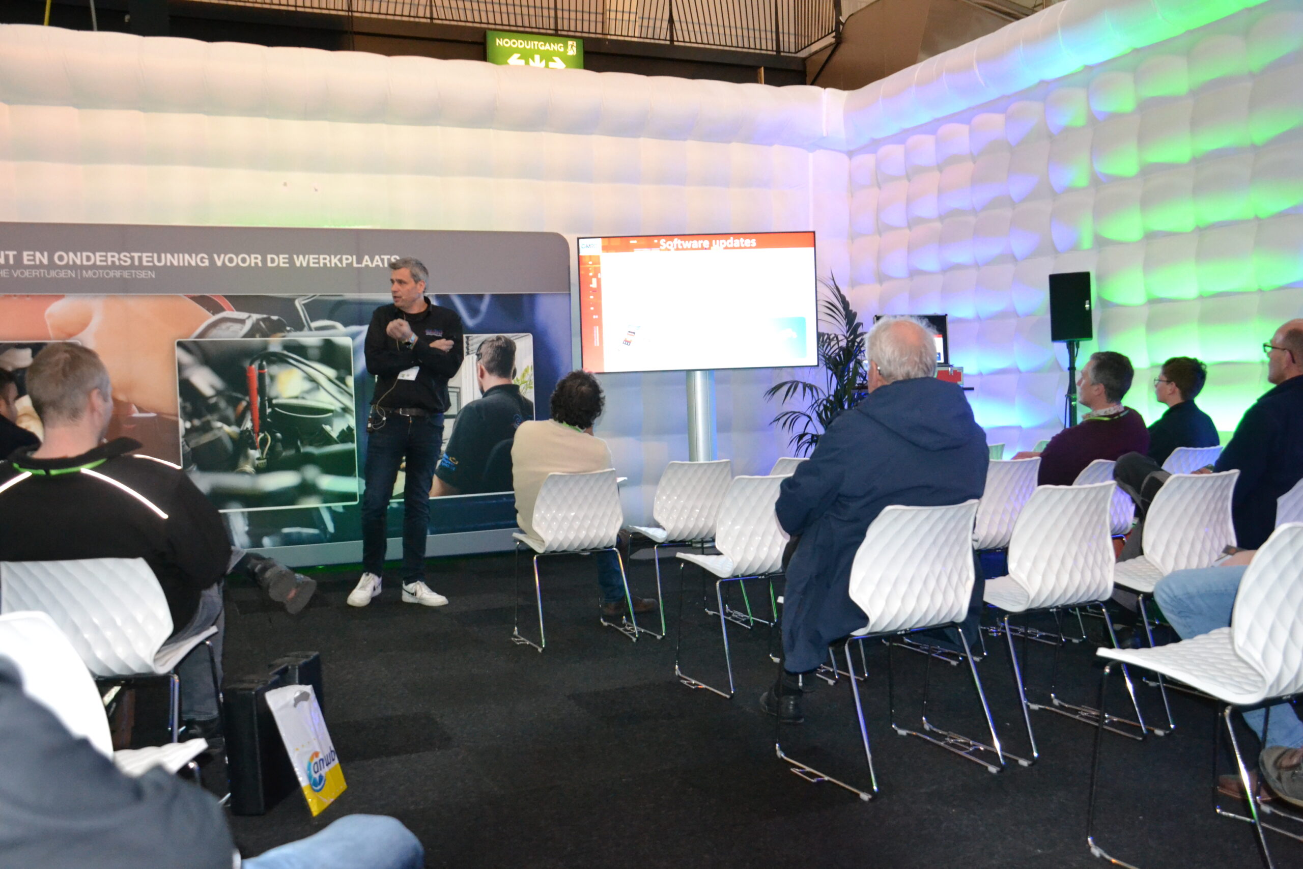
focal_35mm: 32
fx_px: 1140
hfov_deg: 59.5
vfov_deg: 41.7
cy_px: 434
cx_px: 652
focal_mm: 21
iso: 2800
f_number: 3.5
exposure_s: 1/60
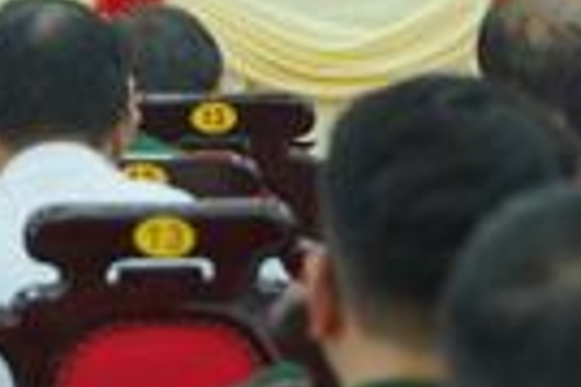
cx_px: 43
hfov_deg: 4.0
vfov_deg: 2.7
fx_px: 8214
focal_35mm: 509
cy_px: -178
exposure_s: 1/100
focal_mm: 86
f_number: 5
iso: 1600
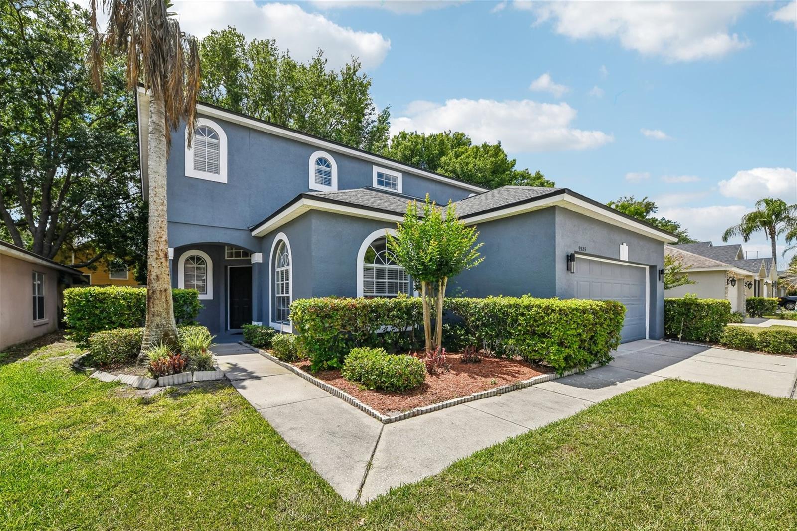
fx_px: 310
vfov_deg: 81.2
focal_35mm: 14
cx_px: 398
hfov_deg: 104.3
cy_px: 266
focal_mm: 14
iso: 400
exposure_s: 1/800
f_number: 8
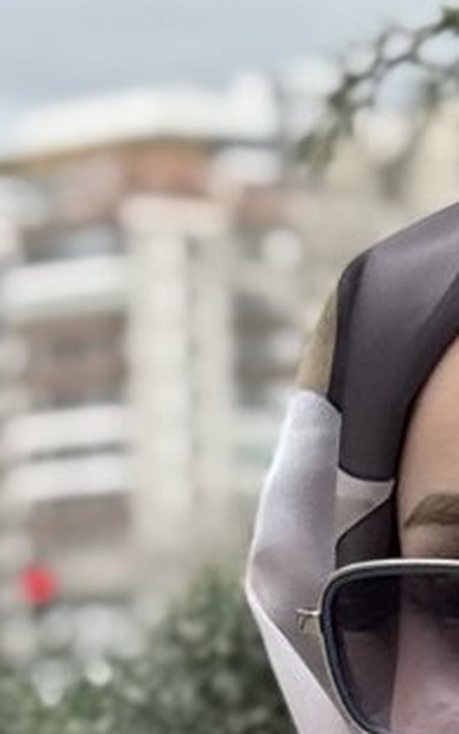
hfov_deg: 3.9
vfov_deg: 6.1
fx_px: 6685
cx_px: 840
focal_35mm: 334
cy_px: 1586
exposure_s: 1/1818
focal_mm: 6.76
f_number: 1.78
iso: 64
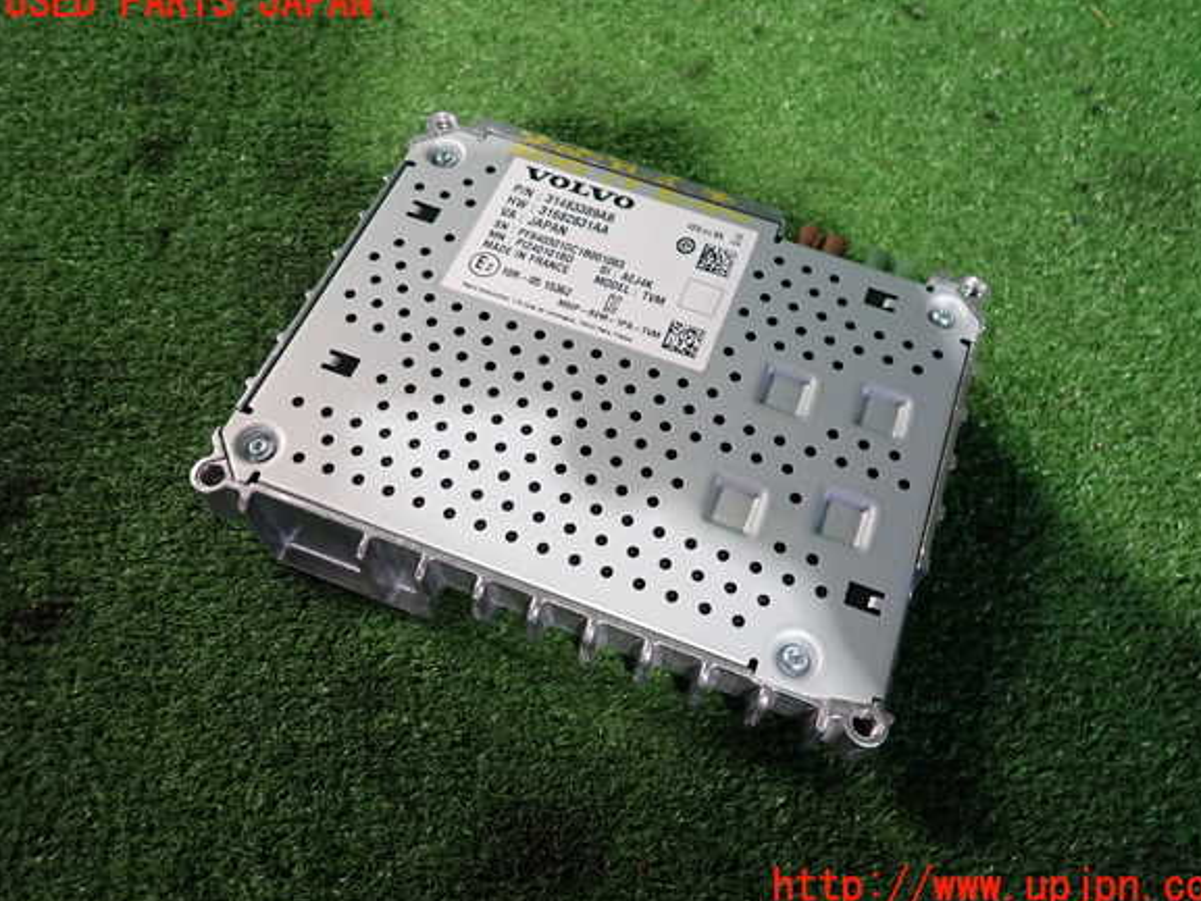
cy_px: 445
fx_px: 902
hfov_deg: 67.3
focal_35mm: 26
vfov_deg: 53.1
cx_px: 618
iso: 320
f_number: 2
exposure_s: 1/30
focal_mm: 4.5
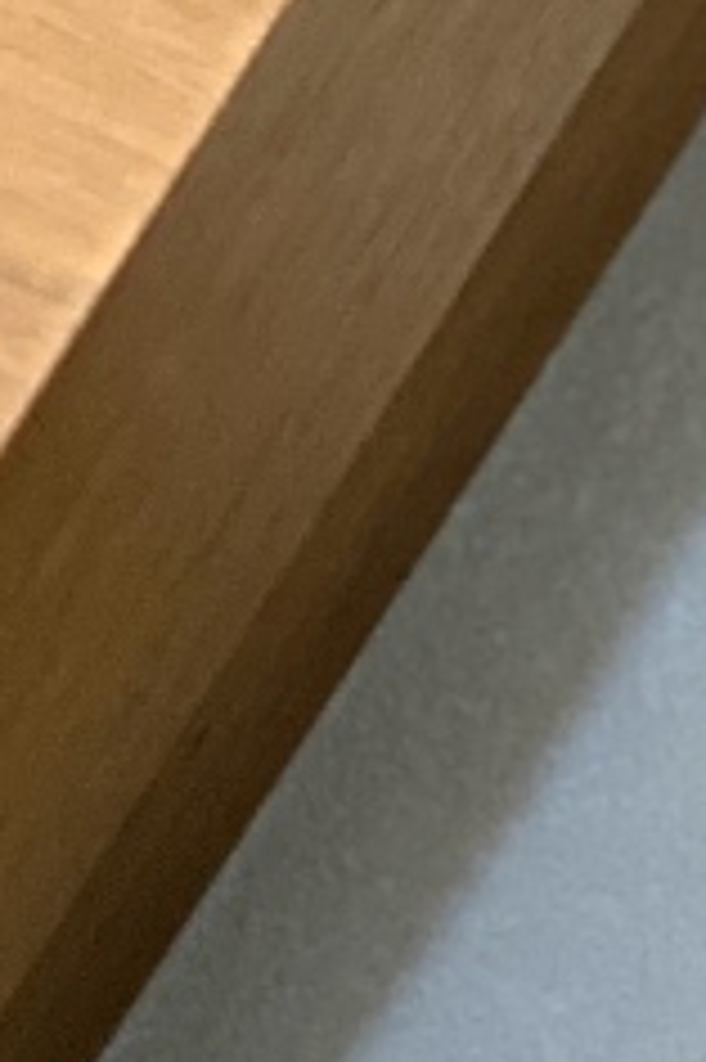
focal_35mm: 330
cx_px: 1632
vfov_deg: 6.0
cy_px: 2493
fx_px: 9721
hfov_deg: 4.1
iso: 250
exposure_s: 1/100
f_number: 2
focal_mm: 6
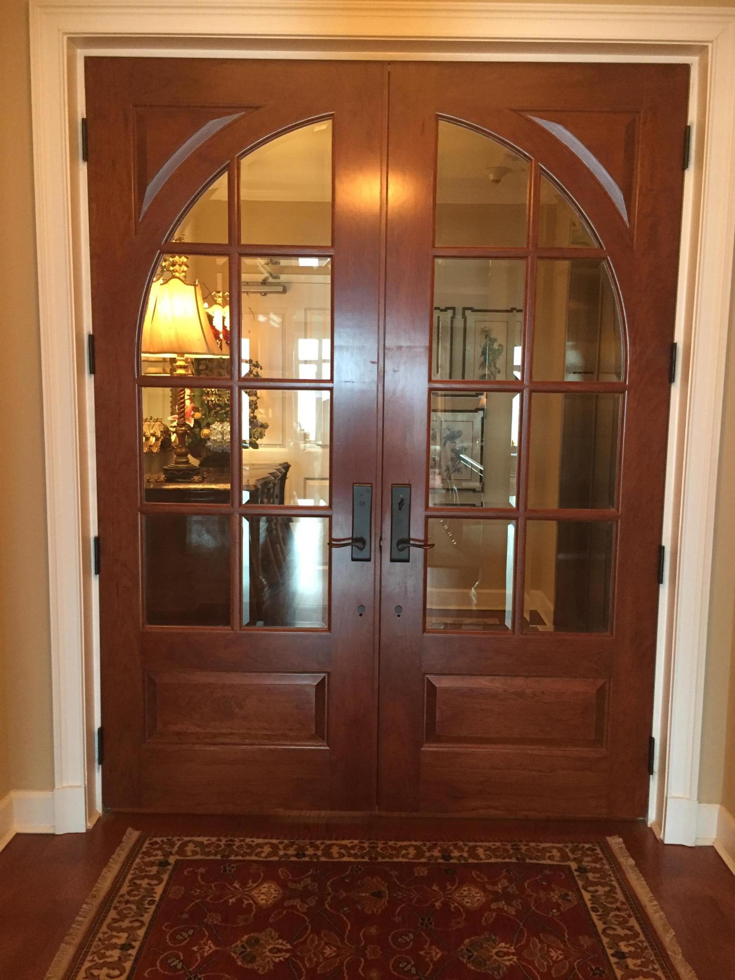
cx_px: 368
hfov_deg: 48.2
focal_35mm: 29
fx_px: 821
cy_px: 490
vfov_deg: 61.7
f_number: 2.2
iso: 250
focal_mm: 4.15
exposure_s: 1/24
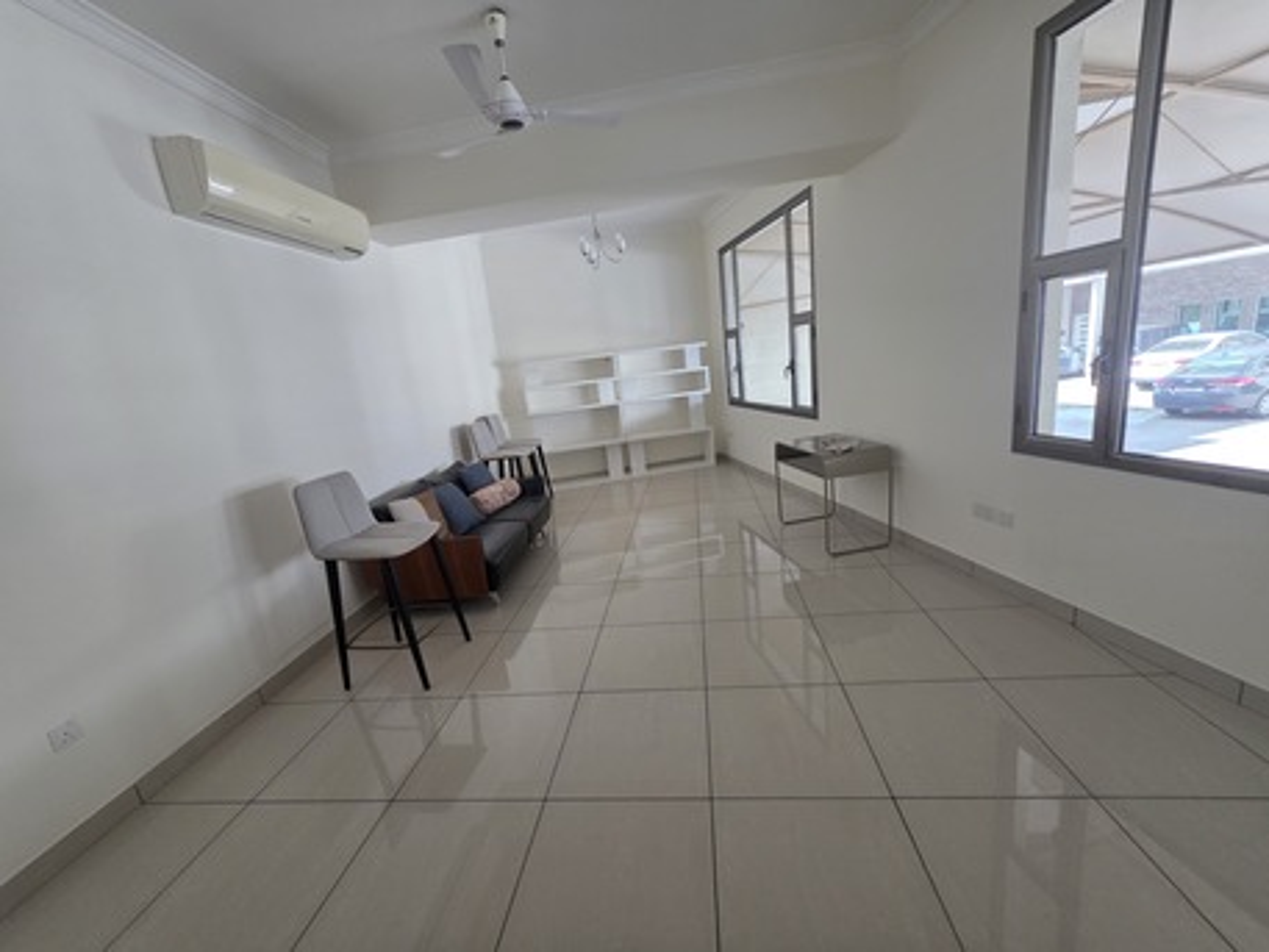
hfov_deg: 106.2
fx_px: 477
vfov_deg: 89.9
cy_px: 476
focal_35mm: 13
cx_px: 634
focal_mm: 2.2
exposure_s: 1/100
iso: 200
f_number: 1.9
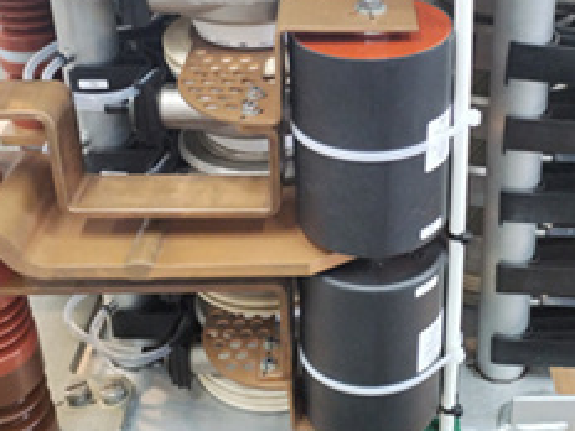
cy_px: 93
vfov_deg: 25.7
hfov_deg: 34.0
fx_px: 930
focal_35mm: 56
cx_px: 389
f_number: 1.8
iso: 400
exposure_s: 1/33.3
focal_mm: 4.75
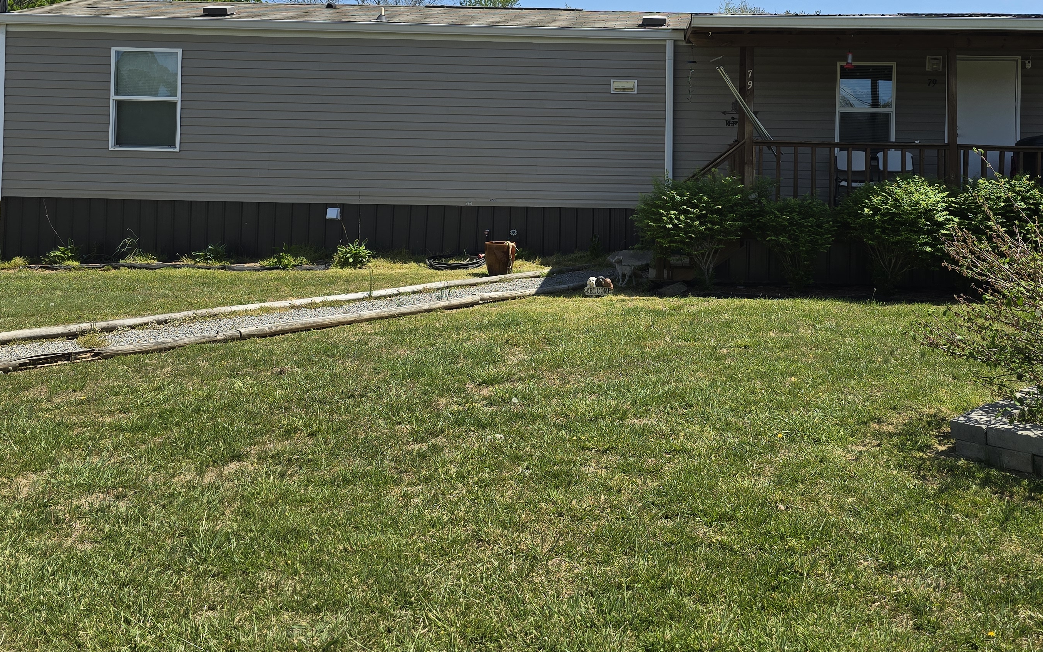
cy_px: 147
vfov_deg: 34.4
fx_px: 1023
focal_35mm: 36
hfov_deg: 53.5
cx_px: 648
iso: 12
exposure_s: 1/854
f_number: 1.7
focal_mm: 6.3
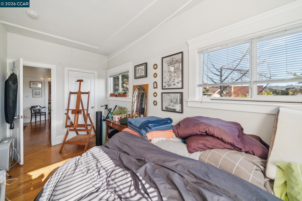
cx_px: 151
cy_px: 100
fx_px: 101
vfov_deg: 90.0
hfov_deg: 112.6
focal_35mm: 12
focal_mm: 12
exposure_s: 1/60
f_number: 5.6
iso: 200
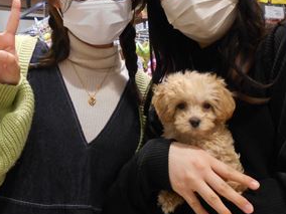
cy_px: 85
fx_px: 454
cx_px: 132
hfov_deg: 34.9
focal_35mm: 55
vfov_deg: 26.5
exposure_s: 1/30
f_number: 3.2
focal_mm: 4.6
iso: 280
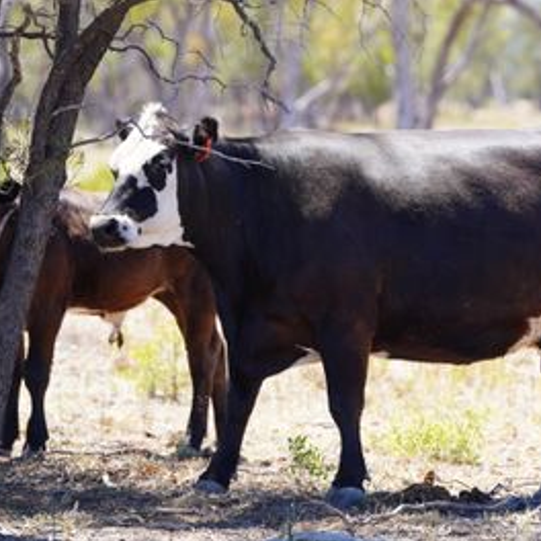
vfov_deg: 6.3
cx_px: 293
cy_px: 270
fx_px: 4916
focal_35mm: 278
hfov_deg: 6.3
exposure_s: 1/320
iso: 100
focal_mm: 144
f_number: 3.2
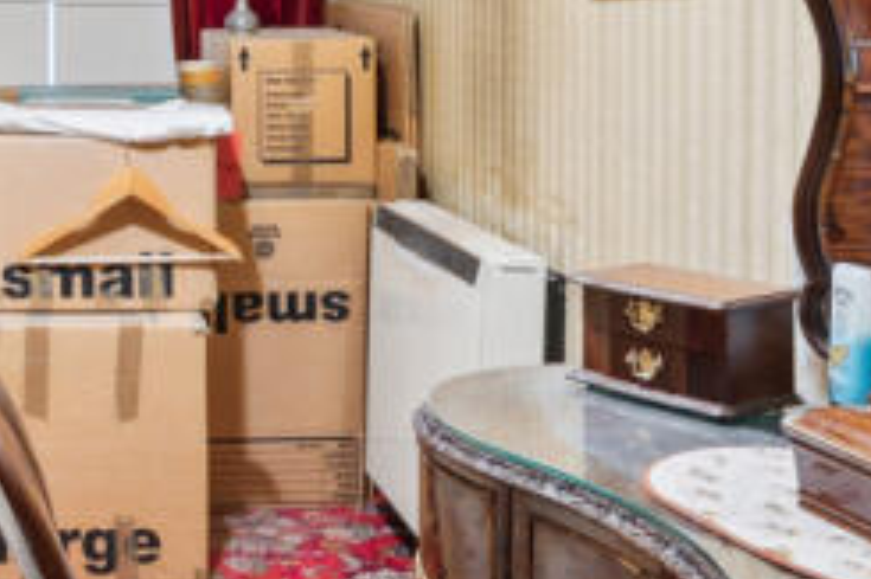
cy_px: -12
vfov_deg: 19.6
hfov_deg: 28.0
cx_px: -32
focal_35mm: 67
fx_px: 1620
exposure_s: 1/5
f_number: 9
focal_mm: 16
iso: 1600
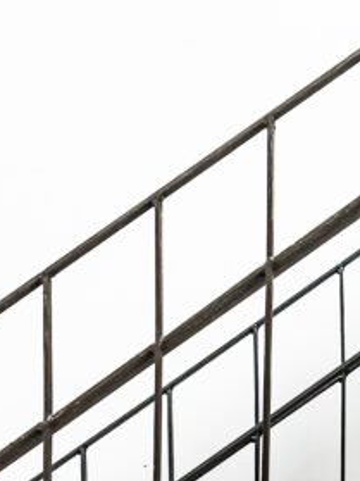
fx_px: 3428
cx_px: 262
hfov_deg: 6.0
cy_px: 743
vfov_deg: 7.9
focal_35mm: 247
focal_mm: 70
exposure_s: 1/60
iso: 200
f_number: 8
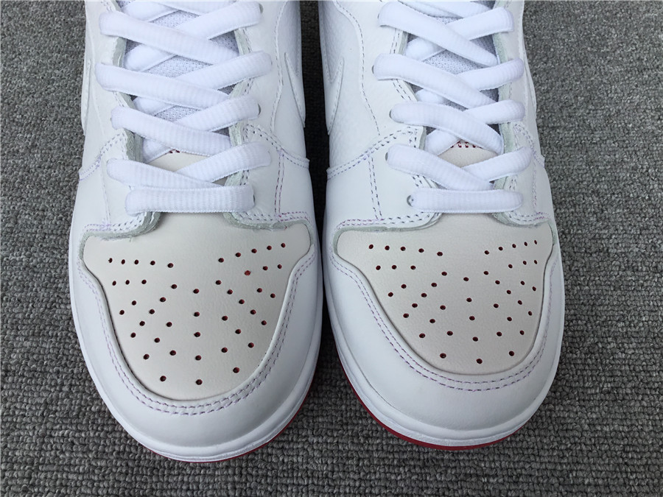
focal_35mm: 31
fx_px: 594
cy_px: 248
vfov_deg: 45.4
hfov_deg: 58.4
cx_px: 332
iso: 25
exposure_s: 1/294
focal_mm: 3.3
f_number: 2.4
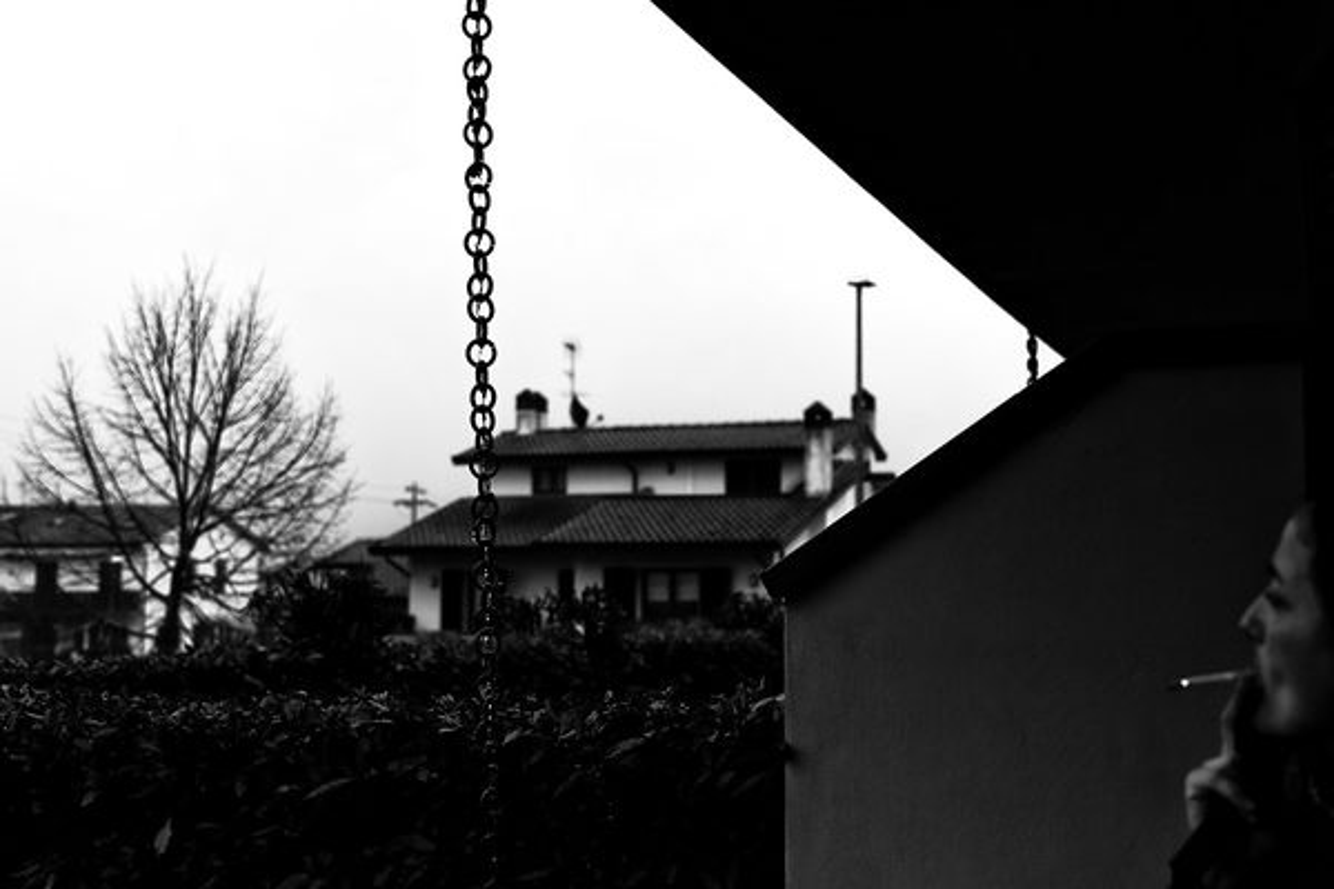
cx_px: 667
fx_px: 1704
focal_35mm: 46
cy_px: 444
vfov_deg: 29.2
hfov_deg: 42.7
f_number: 4
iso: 100
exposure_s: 1/100
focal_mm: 46
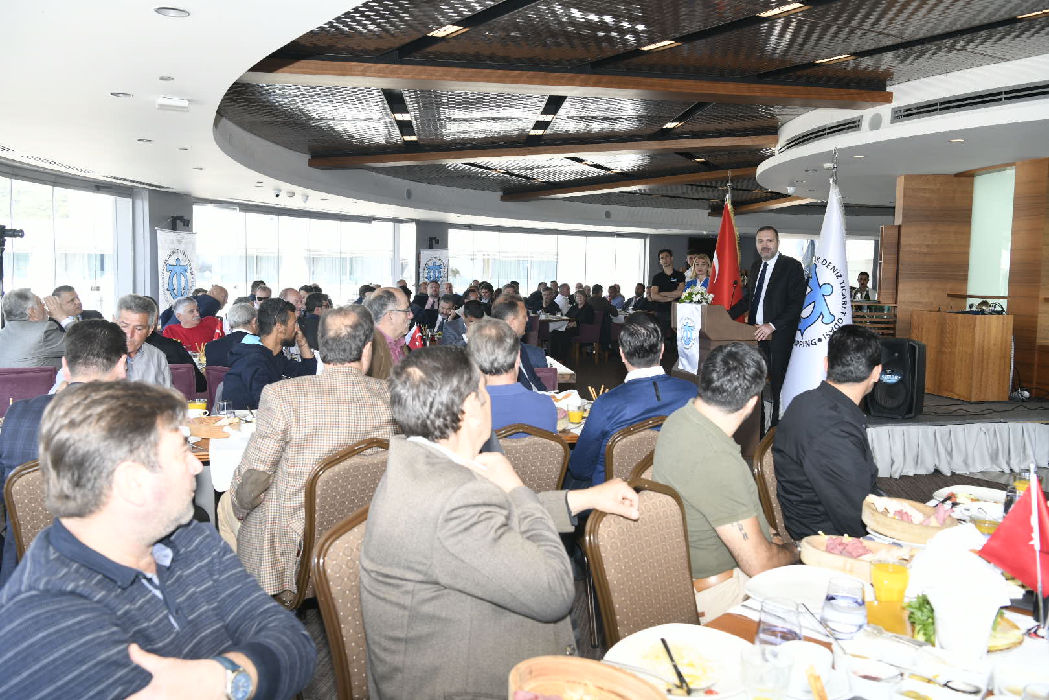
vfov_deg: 41.1
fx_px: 932
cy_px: 350
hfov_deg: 58.7
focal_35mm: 32
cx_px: 524
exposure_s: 1/160
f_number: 5.6
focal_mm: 32
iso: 500
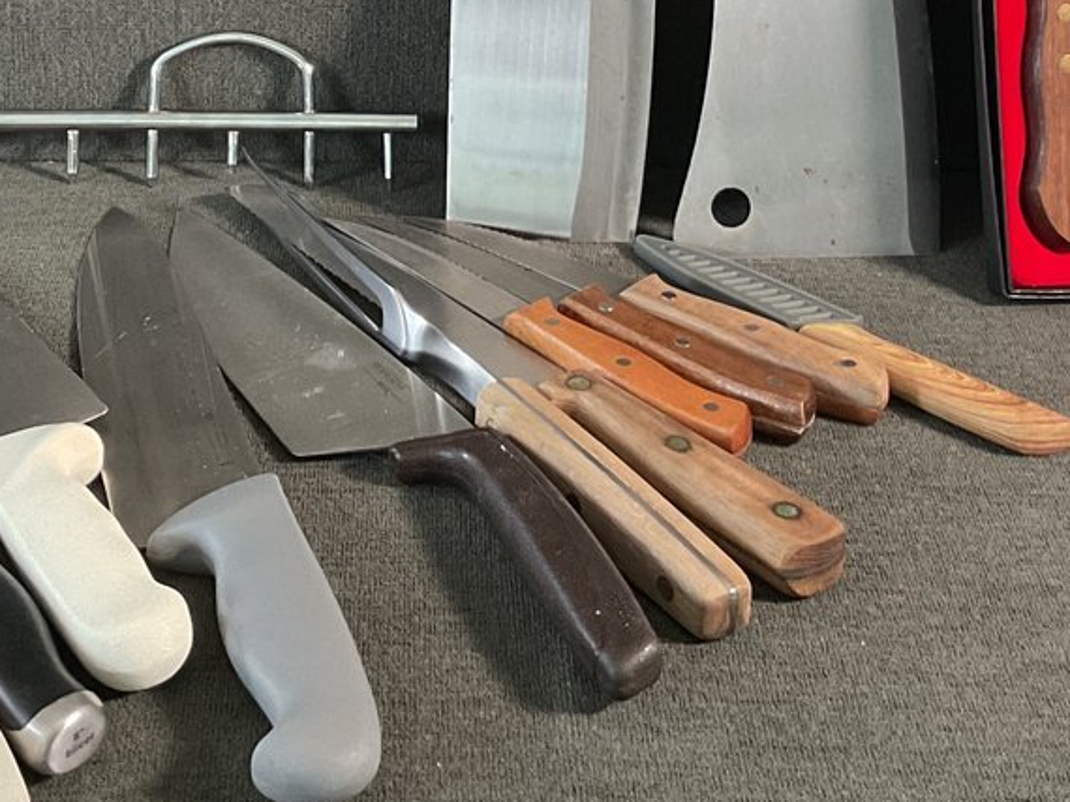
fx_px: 2379
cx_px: 538
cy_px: -117
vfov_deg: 18.3
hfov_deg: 25.3
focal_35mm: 77
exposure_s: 1/60
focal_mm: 3
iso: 160
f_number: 1.8
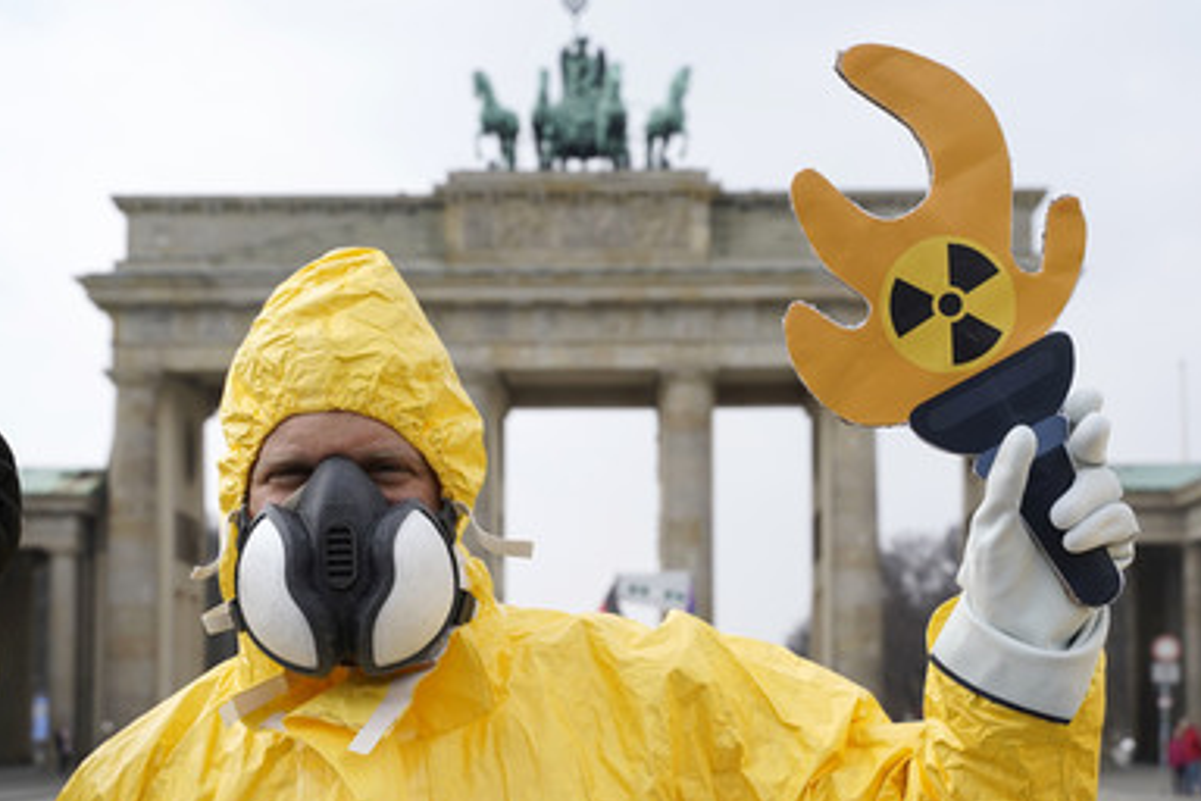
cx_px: 524
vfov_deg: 22.3
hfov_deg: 32.8
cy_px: 441
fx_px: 2035
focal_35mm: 61
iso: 640
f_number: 7.1
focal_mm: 52
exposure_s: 1/1250
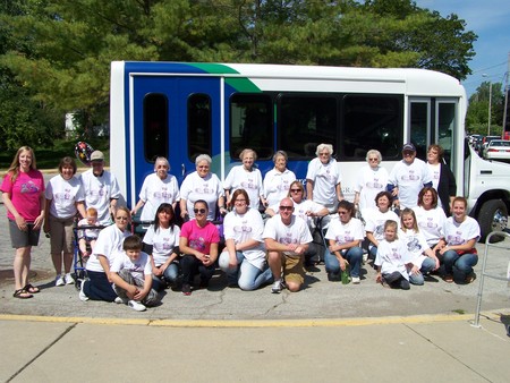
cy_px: 192
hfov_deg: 49.0
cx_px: 255
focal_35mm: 38
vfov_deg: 37.8
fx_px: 560
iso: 80
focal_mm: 6.3
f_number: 4
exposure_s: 1/800
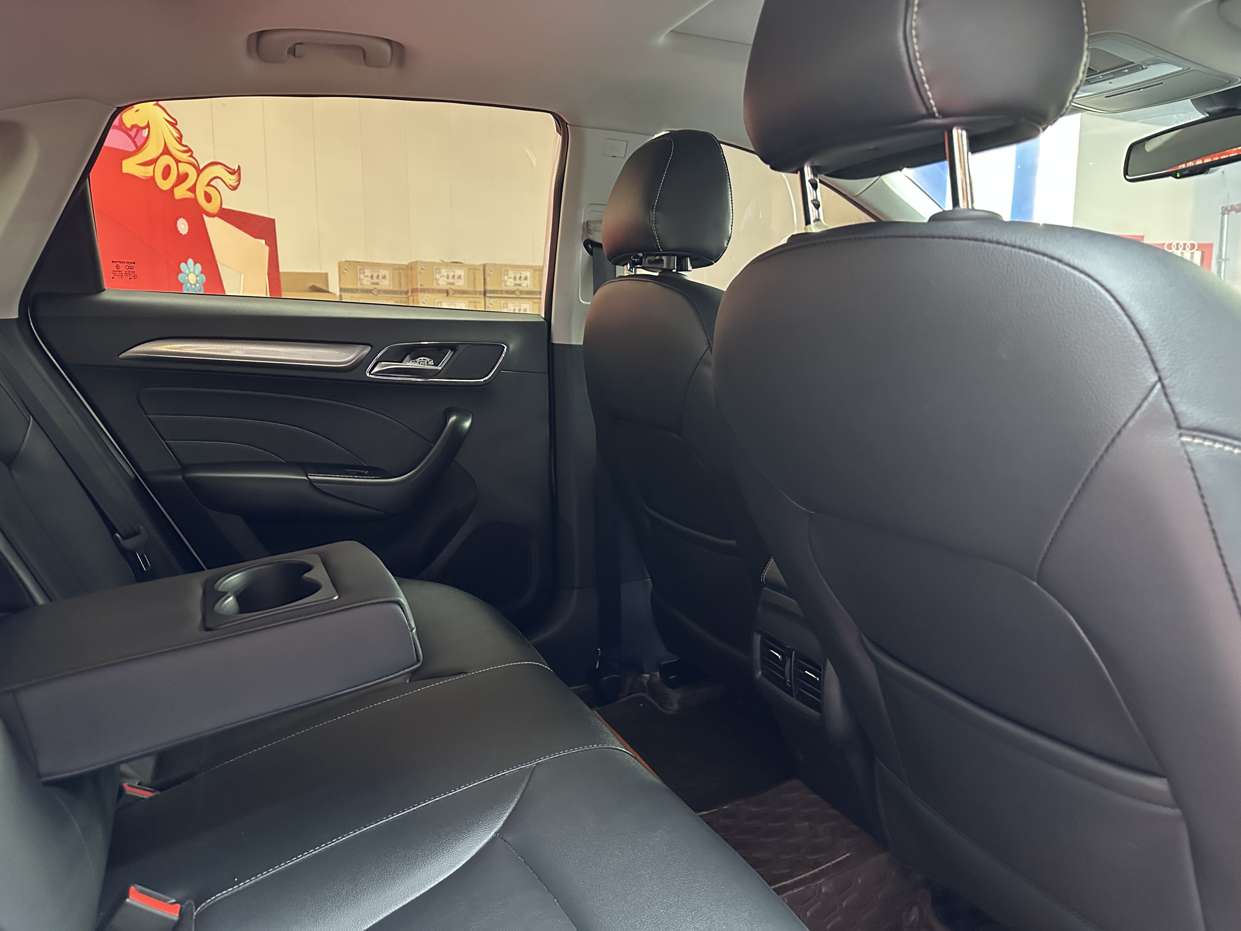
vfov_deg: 56.8
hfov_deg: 71.6
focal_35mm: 24
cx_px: 620
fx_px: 860
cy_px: 466
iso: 1000
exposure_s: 1/33
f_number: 1.78
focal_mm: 6.86
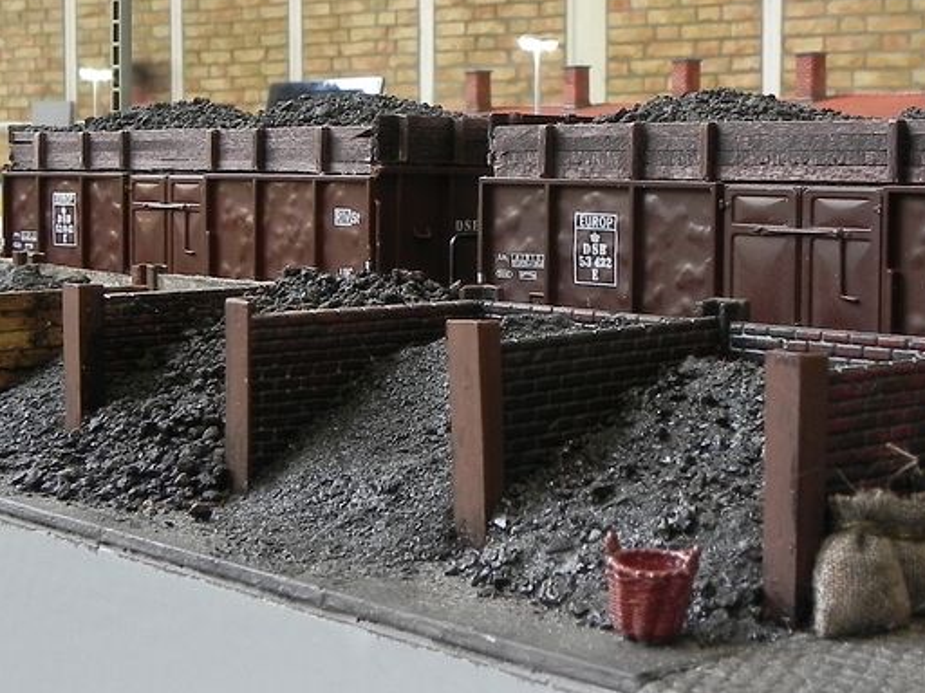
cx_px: 486
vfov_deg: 19.9
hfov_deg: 26.3
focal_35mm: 74
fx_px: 1977
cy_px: 260
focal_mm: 6.6
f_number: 8
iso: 160
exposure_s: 1/2.1
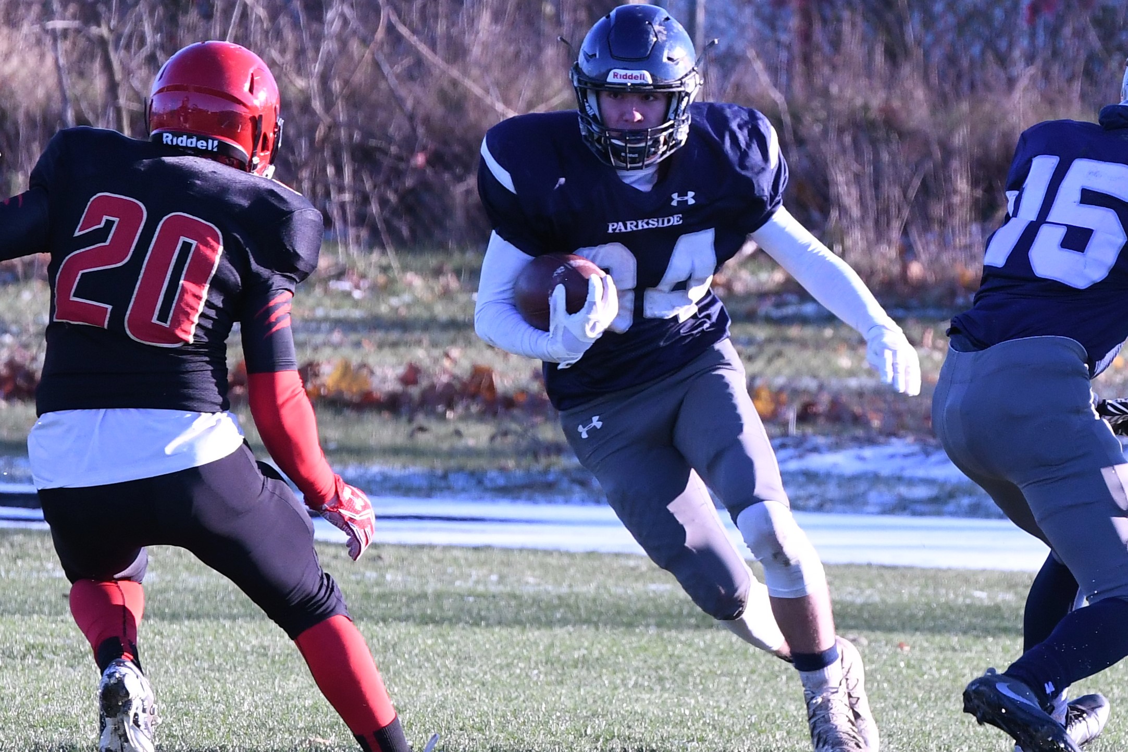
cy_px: 376
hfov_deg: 6.9
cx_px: 564
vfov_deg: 4.6
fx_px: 9399
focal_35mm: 300
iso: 1000
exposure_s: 1/1000
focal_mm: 200
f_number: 7.1
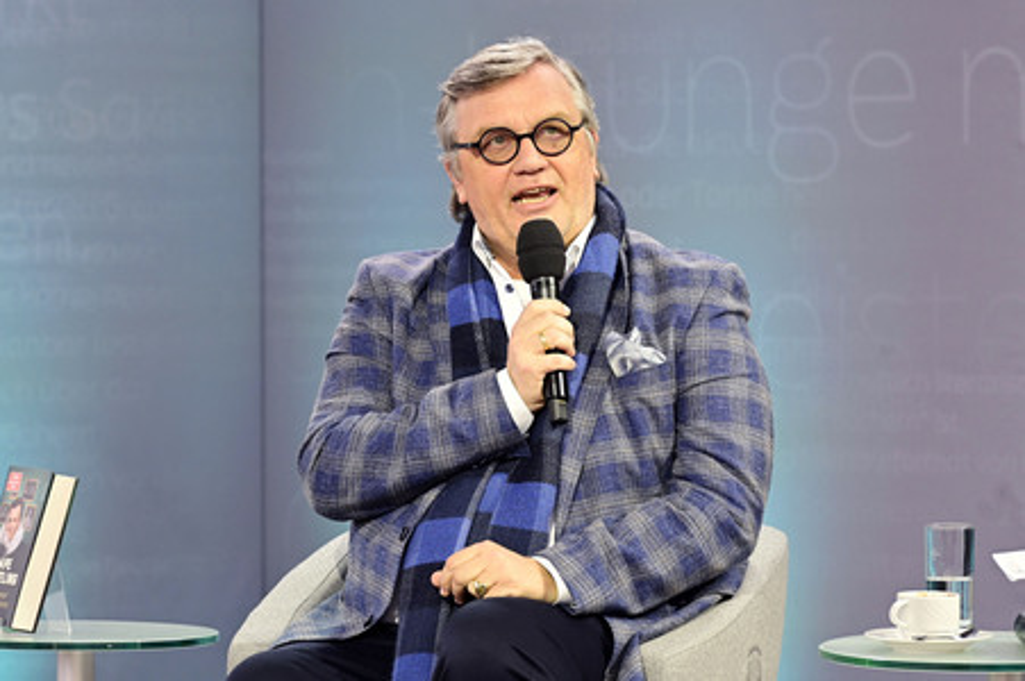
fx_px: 5690
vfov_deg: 6.9
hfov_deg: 10.3
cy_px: 340
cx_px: 512
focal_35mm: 200
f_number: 7.1
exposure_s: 1/250
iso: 1250
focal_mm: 200
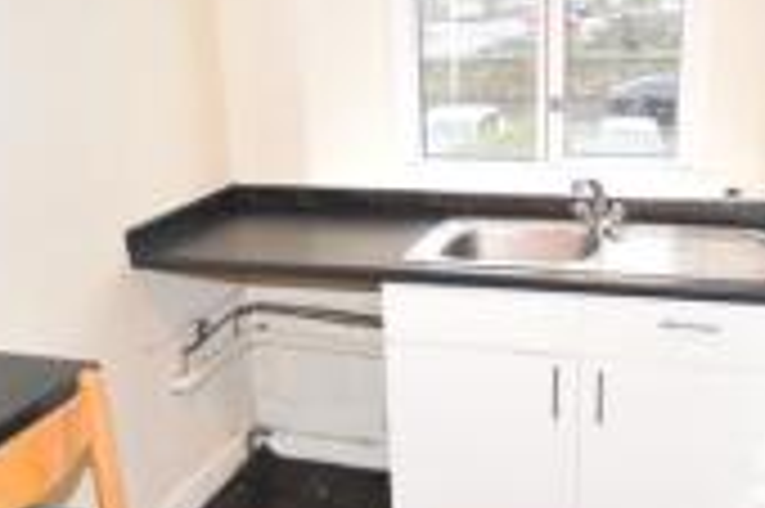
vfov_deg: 31.8
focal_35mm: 42
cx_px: 432
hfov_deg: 46.3
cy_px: 281
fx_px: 892
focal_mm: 10
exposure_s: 1/60
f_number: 3.5
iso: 1000
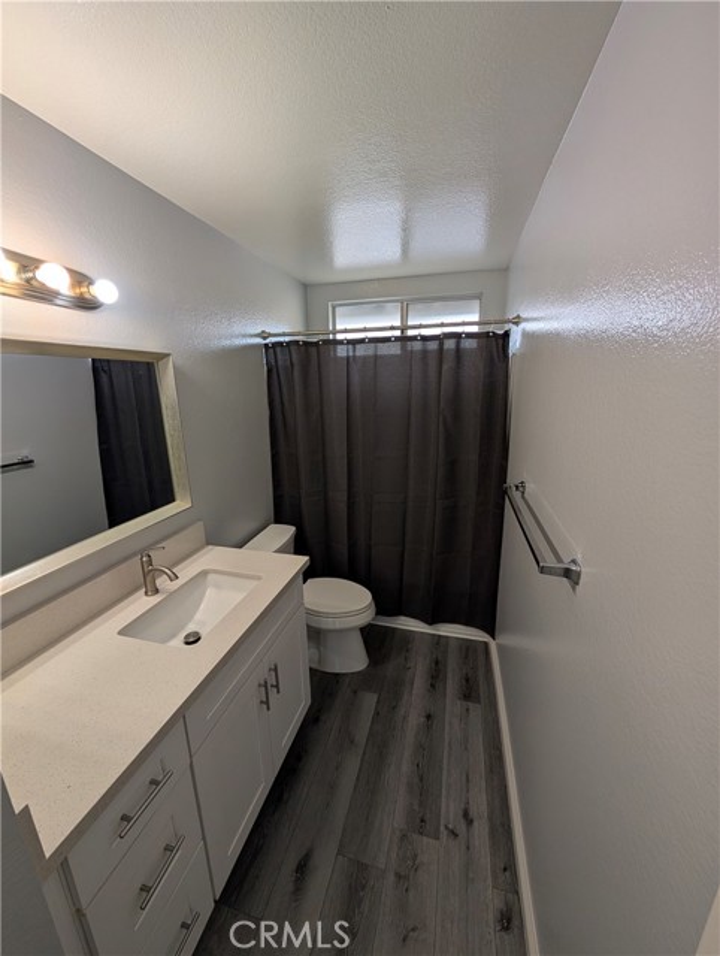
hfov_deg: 94.6
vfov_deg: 110.5
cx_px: 360
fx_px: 332
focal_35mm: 12
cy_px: 478
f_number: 1.7
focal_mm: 2.02
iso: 52
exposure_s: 1/143
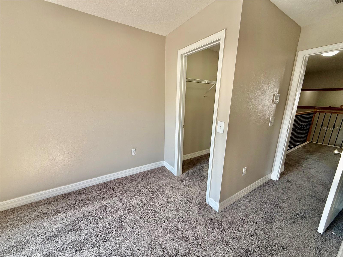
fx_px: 139
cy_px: 128
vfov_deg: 85.7
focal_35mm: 14
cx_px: 172
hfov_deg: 102.1
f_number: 2.2
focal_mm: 2.22
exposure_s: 1/99
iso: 64
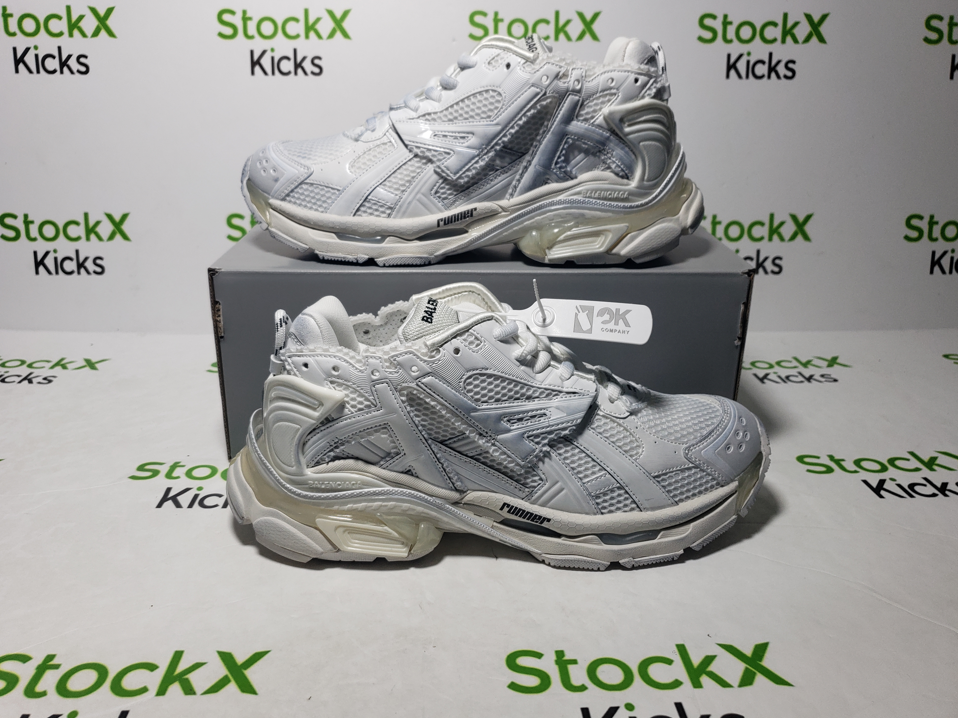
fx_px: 747
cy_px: 352
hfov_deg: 65.3
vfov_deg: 51.3
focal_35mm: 27
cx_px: 476
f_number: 1.5
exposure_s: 1/542
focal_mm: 4.3
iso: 50
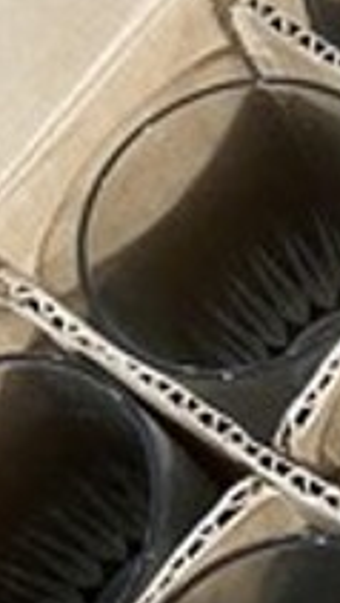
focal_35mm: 109
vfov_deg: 19.3
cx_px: 746
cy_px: 84
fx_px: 1744
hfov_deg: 10.1
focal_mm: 4.25
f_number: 1.8
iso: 640
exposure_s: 1/30
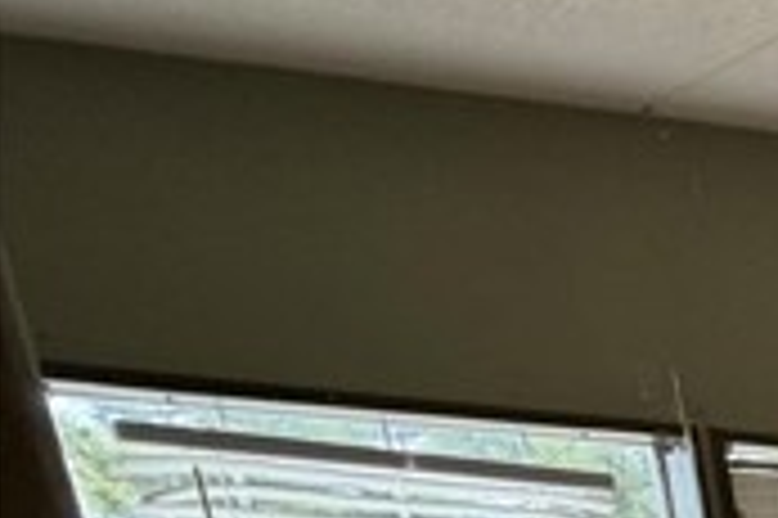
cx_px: 1430
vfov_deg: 19.3
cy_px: 914
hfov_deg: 21.6
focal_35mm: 54
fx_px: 1166
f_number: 2.2
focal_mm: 2.22
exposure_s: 1/121
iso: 80
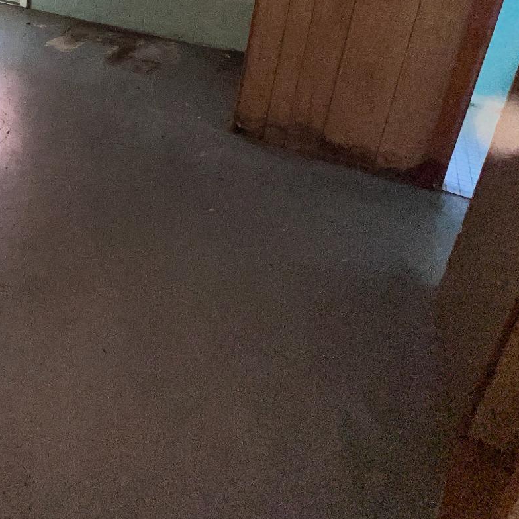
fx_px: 509
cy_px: 26
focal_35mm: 30
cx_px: -3
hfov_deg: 45.4
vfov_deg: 47.0
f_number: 1.8
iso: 64
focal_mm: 1.57
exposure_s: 1/116
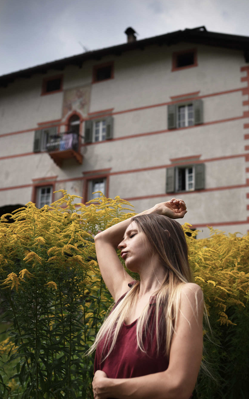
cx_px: 145
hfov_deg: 27.9
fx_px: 499
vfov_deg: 43.5
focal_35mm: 46
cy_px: 212
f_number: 3.2
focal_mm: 35
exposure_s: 1/4000
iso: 200
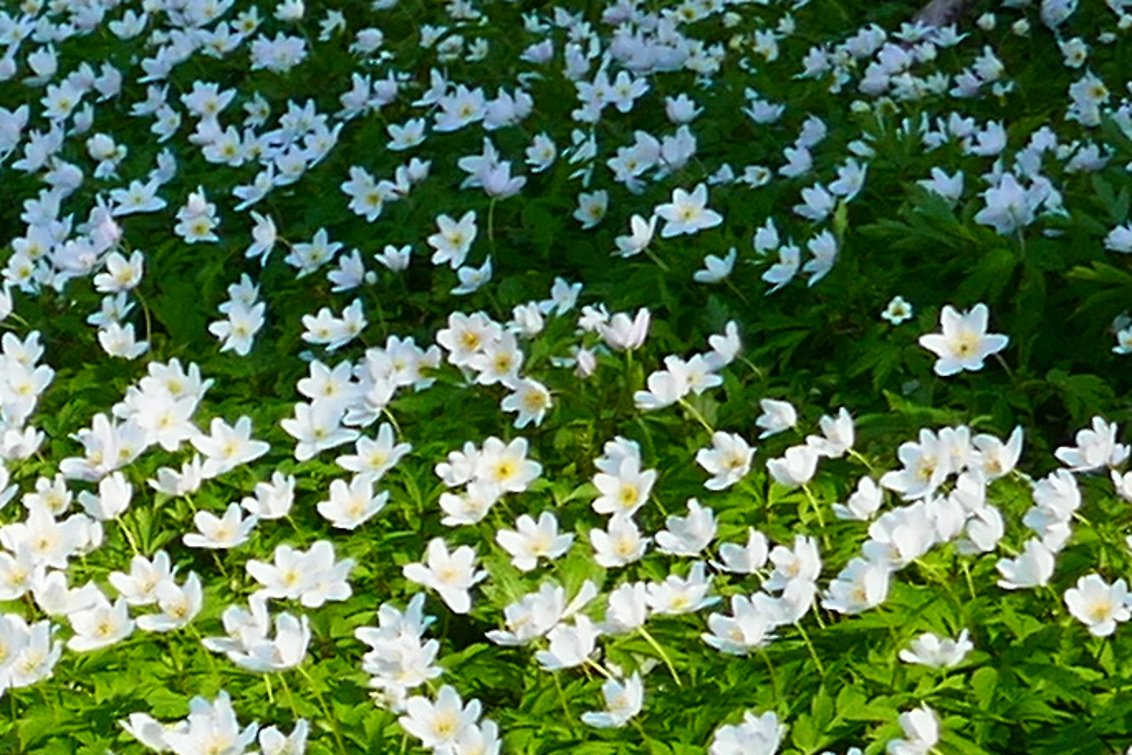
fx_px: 6288
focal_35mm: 200
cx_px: -887
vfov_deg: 6.7
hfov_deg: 9.8
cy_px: 1411
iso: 125
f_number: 3.5
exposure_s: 1/1000
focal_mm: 9.1
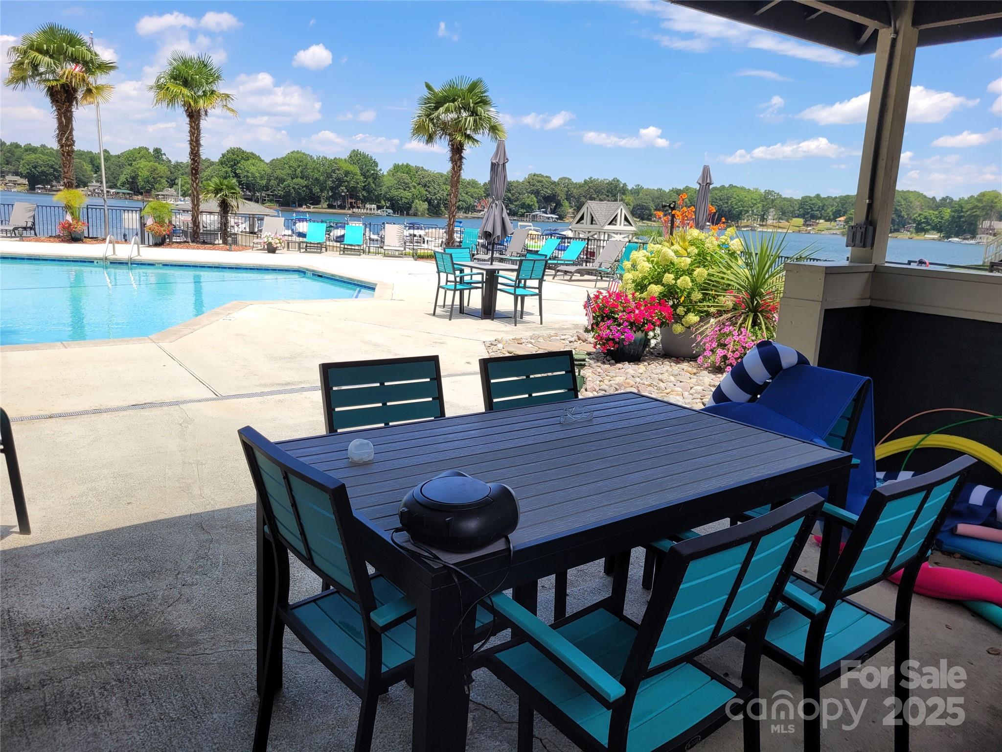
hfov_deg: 67.3
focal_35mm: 26
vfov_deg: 53.1
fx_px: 753
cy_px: 376
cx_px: 501
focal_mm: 5.4
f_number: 1.8
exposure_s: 1/1593
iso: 40
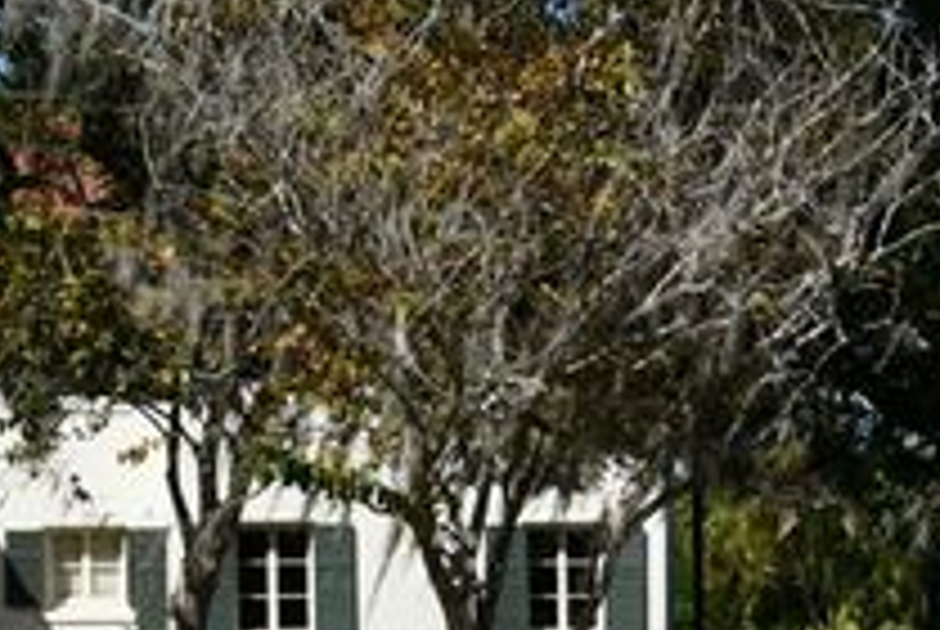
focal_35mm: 153
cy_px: 945
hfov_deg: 13.0
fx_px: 4001
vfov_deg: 8.8
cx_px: 1160
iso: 100
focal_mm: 25
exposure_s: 1/400
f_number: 10
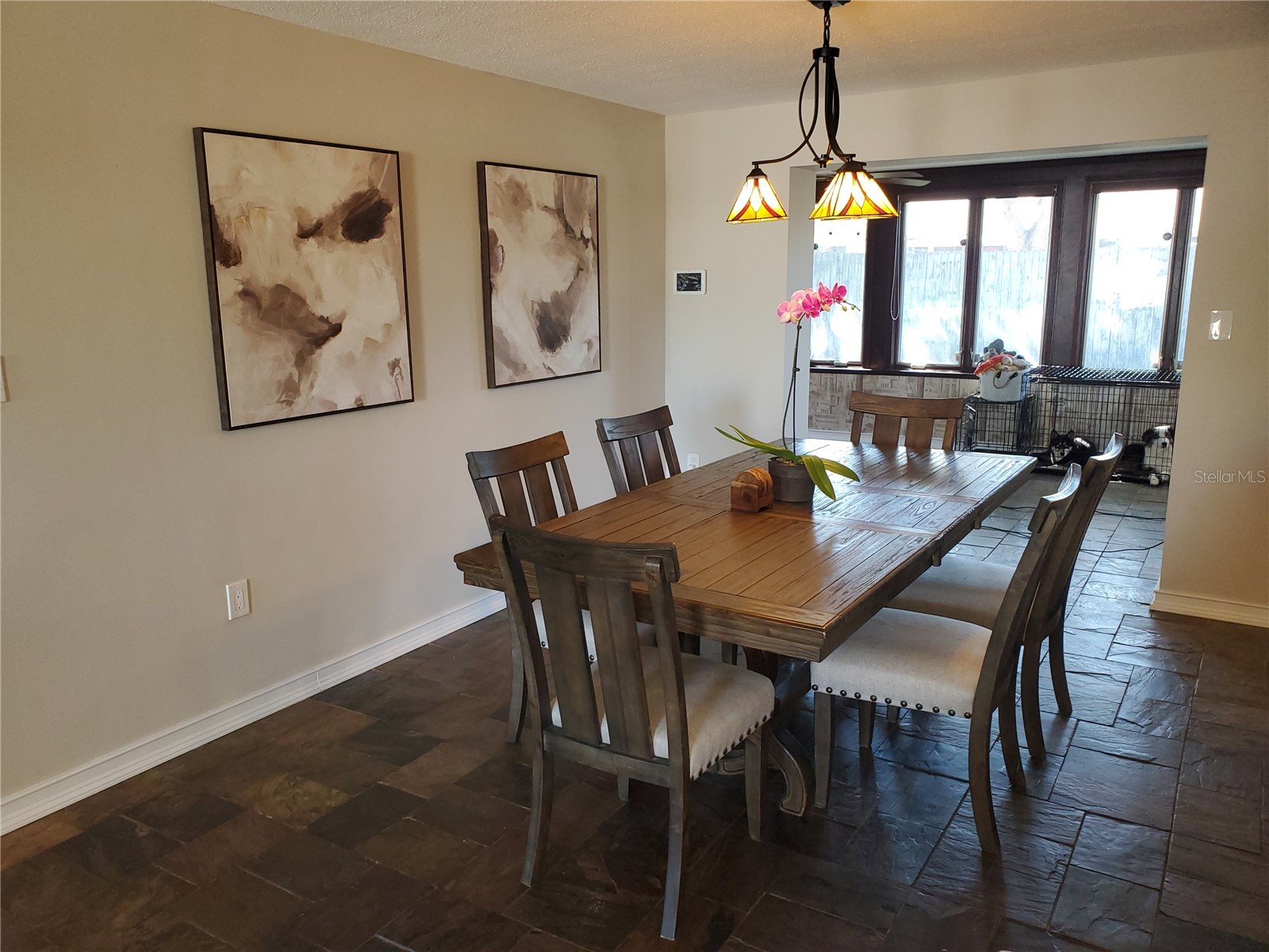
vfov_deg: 53.1
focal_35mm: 26
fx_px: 953
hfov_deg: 67.3
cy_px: 476
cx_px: 634
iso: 160
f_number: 2.4
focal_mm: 4.3
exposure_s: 1/24
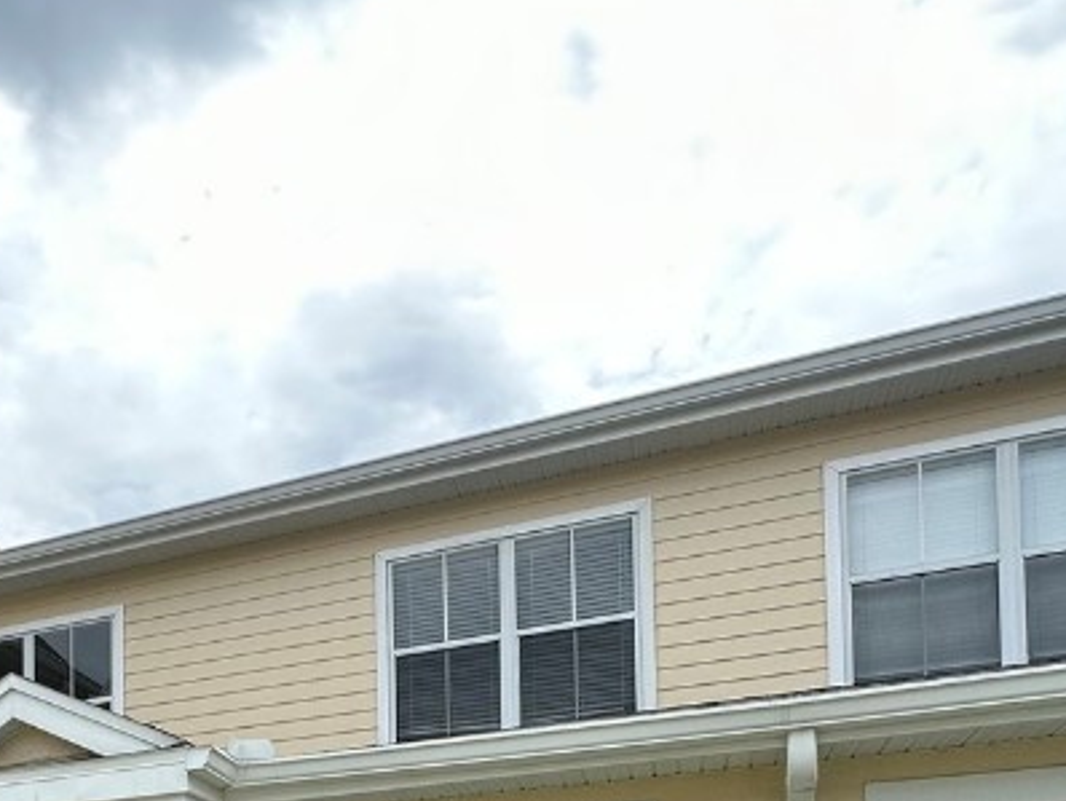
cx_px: 174
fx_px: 1109
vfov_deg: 32.0
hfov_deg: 47.7
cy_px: 994
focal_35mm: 36
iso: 50
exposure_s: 1/988
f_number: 2.2
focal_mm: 2.22
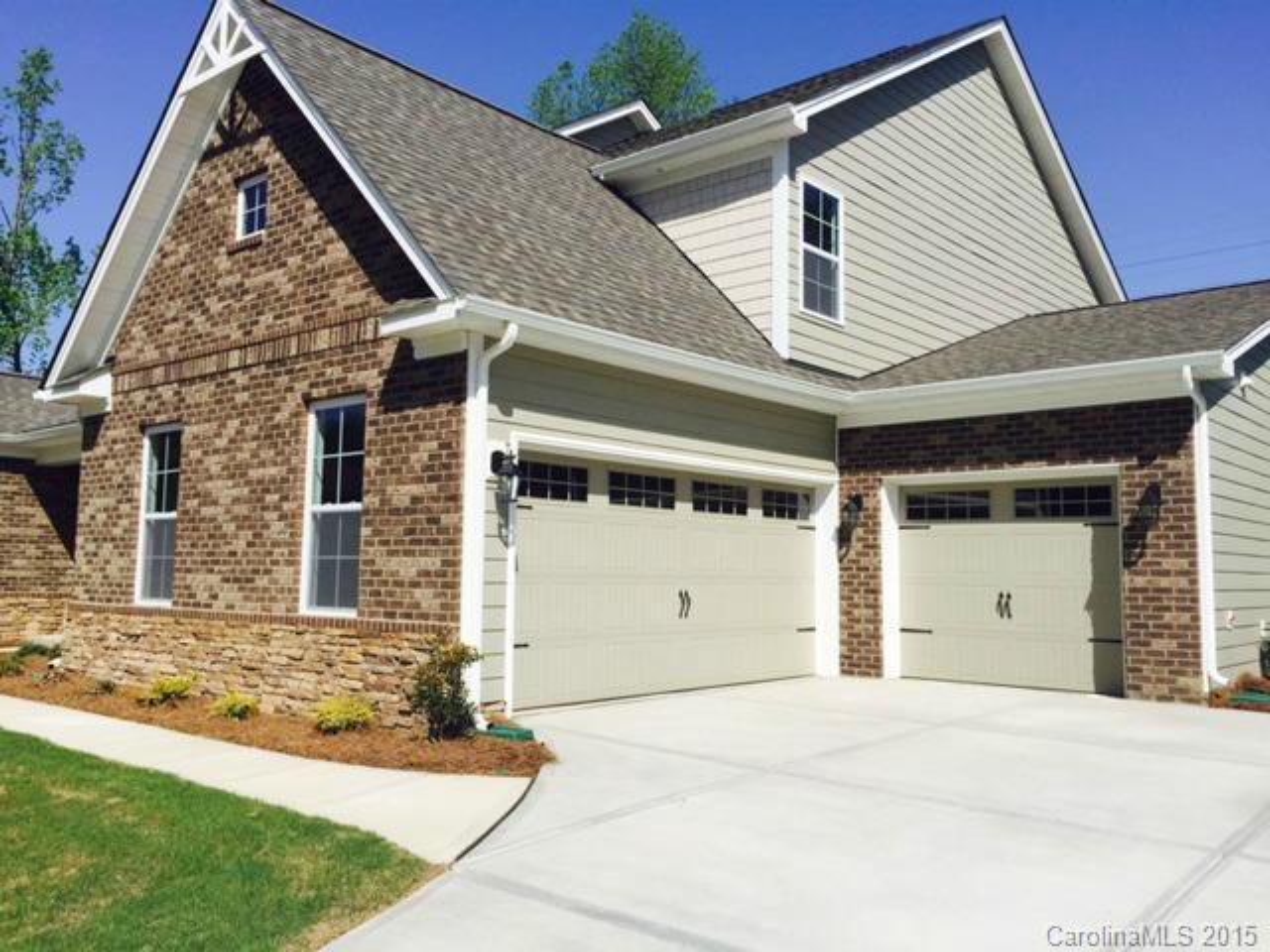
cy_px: 476
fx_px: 1064
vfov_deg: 48.2
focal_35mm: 29
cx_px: 635
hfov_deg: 61.7
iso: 32
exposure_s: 1/3300
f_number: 2.2
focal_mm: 4.15
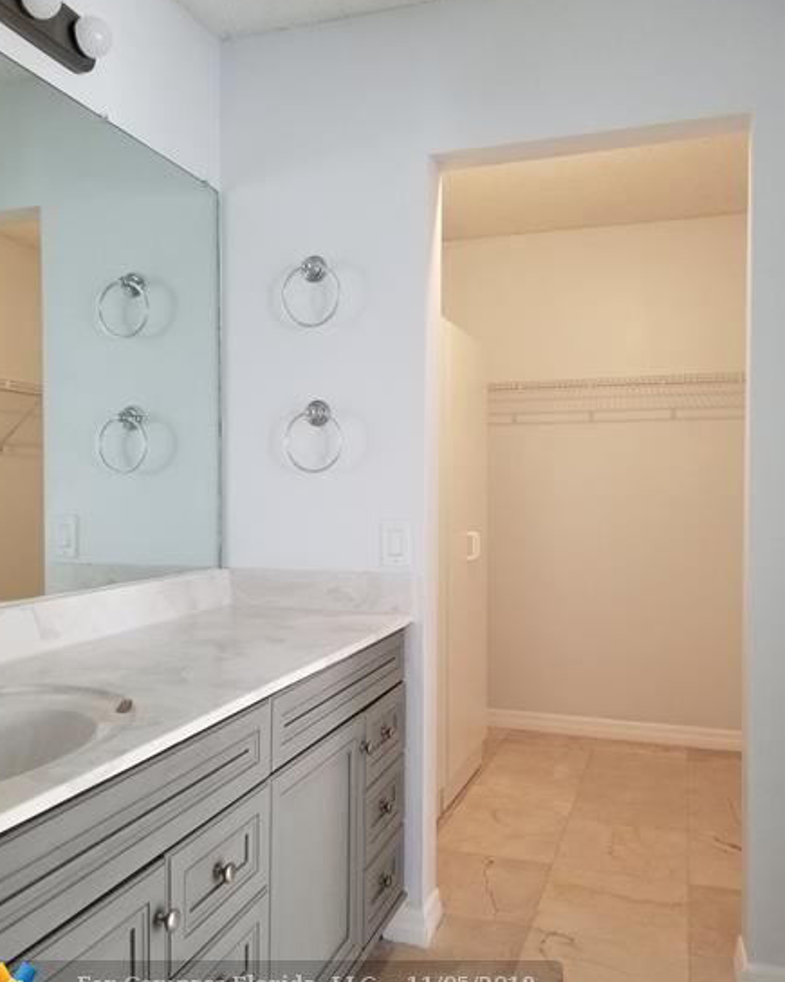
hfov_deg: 51.5
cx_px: 383
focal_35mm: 28
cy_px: 487
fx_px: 813
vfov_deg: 62.2
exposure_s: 1/40
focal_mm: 4.25
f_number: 1.7
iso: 160
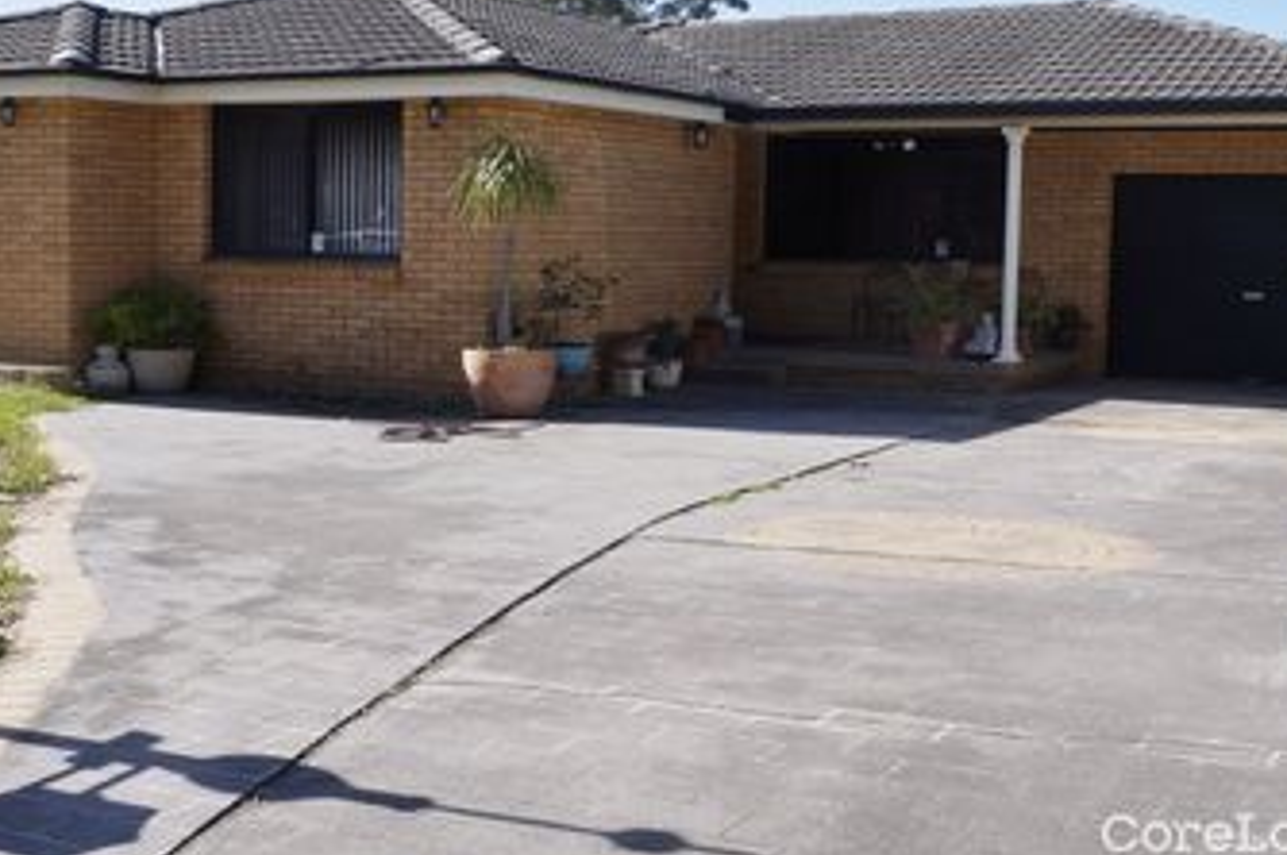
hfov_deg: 50.4
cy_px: 295
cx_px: 520
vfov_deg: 34.7
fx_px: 1357
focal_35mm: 38
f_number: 11
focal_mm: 18
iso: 100
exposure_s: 1/160
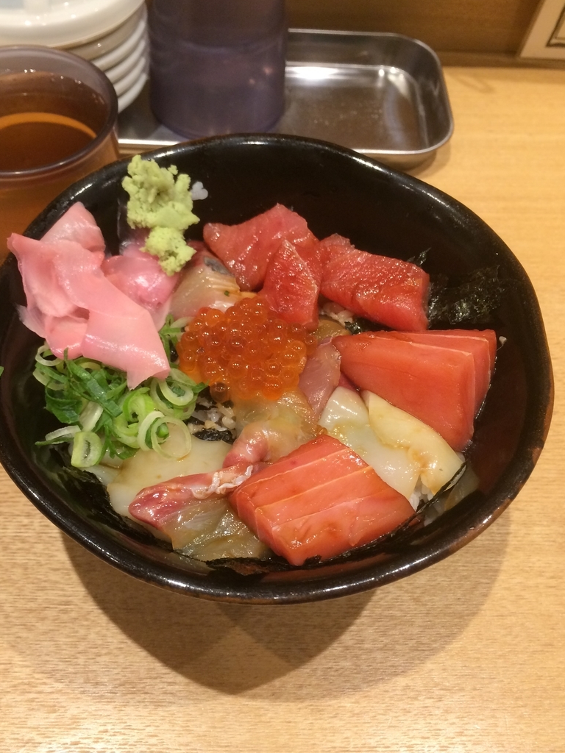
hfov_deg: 41.7
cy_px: 385
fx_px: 740
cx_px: 239
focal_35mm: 34
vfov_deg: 54.0
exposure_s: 1/30
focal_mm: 4.15
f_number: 2.2
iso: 64
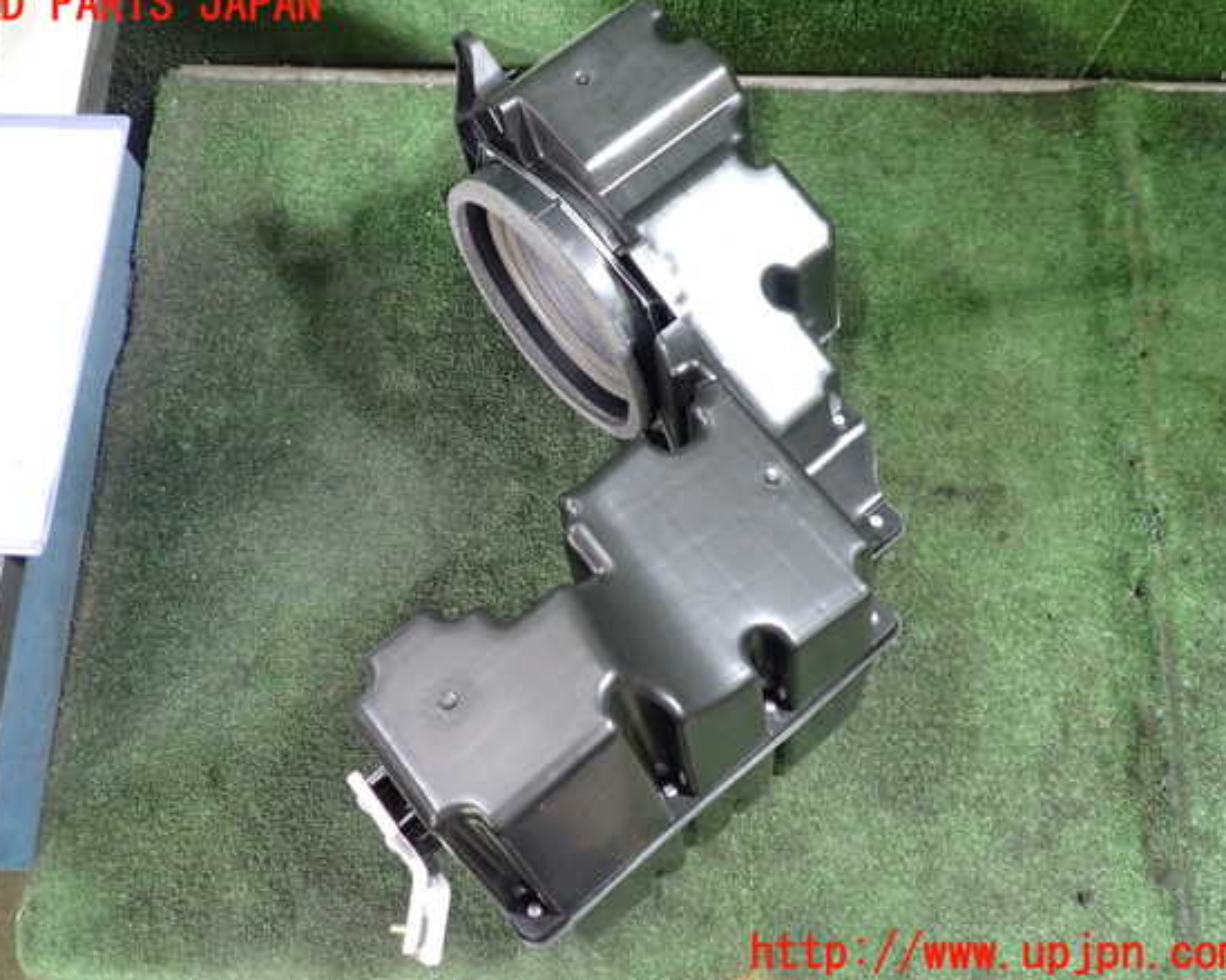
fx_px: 1161
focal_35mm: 32
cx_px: 585
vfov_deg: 45.8
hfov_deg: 55.6
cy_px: 480
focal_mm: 5.4
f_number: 2.3
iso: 640
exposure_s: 1/30
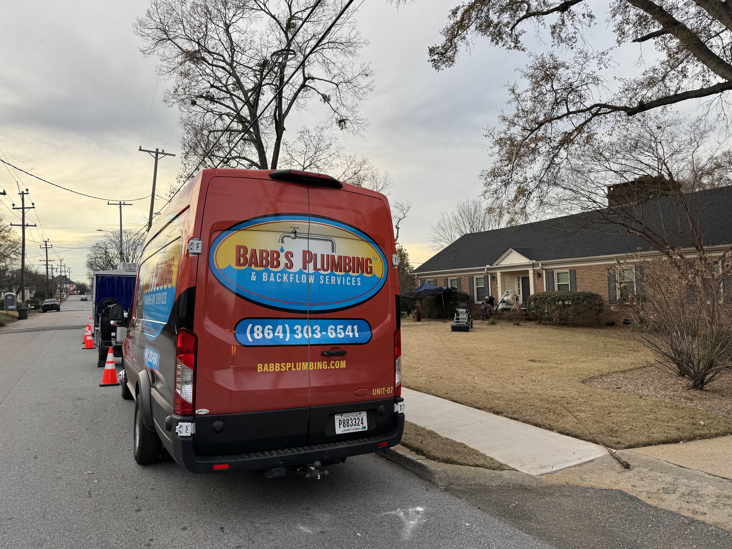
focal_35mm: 24
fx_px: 508
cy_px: 274
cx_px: 366
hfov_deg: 71.6
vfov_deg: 56.8
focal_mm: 6.76
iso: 80
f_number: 1.78
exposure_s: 1/651
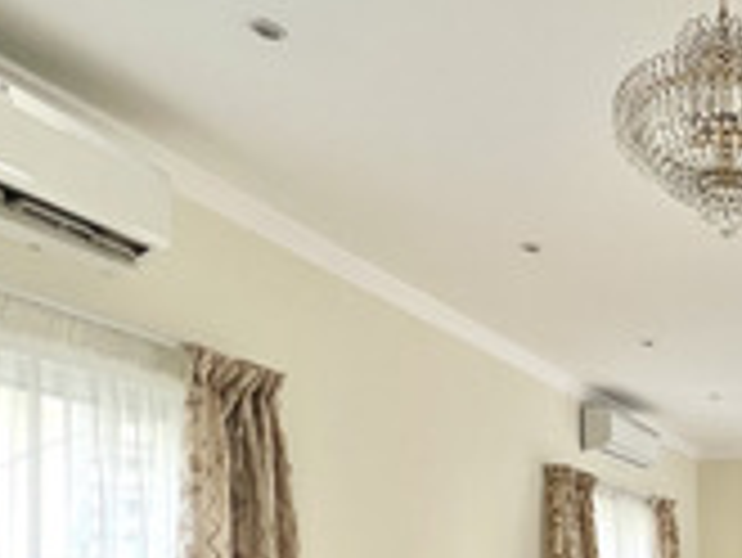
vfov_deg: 35.1
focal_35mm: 36
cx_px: 888
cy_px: 587
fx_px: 772
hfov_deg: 38.3
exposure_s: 1/99
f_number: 1.8
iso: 50
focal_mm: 1.57
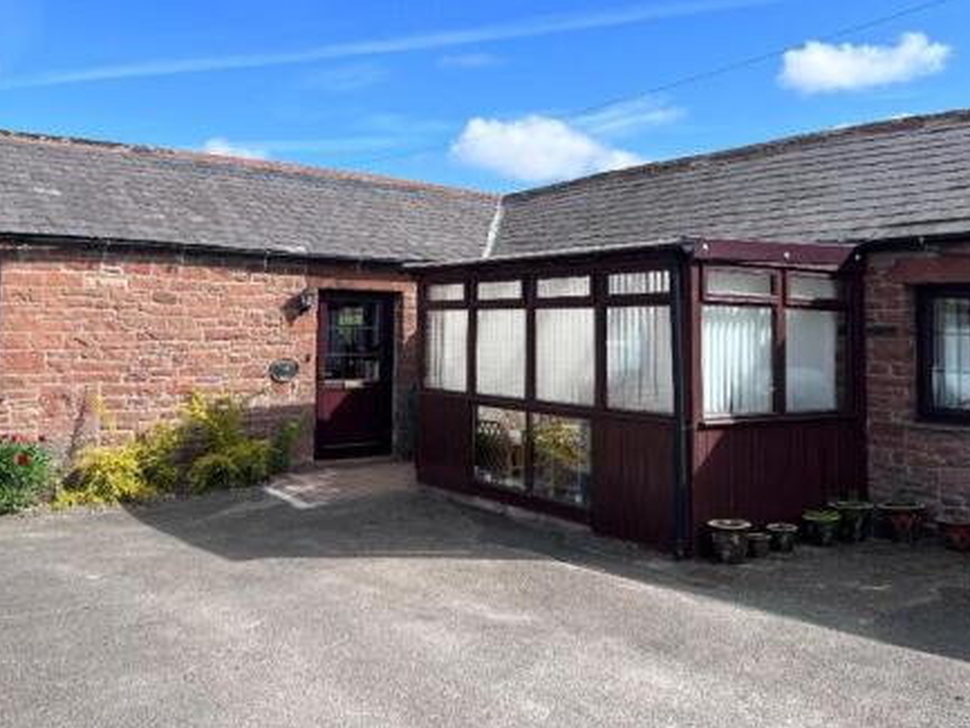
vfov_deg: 40.4
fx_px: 981
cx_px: 451
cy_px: 274
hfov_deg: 52.6
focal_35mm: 35
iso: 50
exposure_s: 1/2994
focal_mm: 5.7
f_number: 1.5
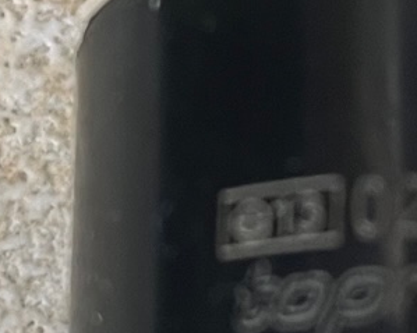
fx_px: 2110
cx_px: 294
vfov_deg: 9.0
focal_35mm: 171
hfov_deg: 11.3
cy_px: 249
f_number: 1.6
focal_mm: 5.1
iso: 125
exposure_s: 1/50
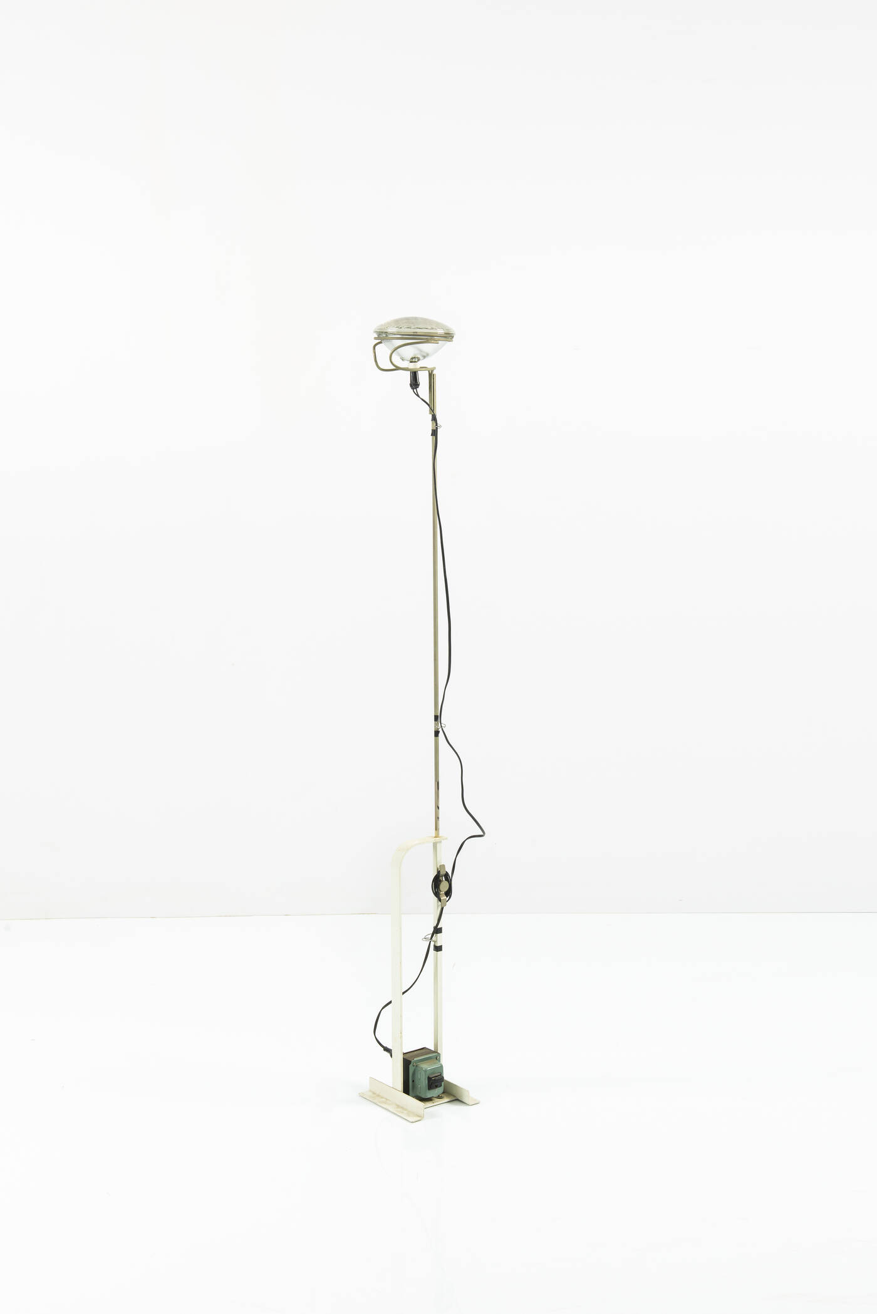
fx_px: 1753
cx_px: 438
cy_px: 657
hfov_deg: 28.1
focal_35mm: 48
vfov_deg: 41.1
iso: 64
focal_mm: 48
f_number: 11
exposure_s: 1/250
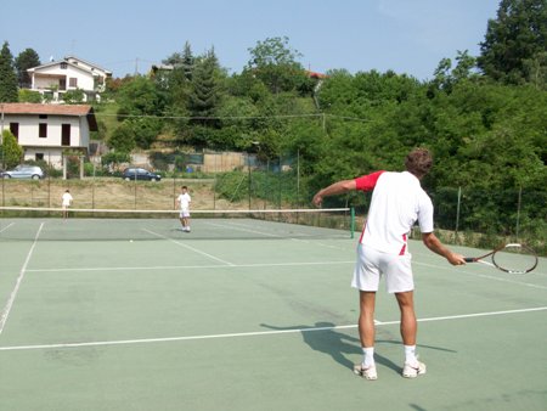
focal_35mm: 34
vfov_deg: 41.8
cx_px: 274
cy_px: 206
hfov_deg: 53.9
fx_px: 538
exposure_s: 1/296
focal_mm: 5.7
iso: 64
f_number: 5.5
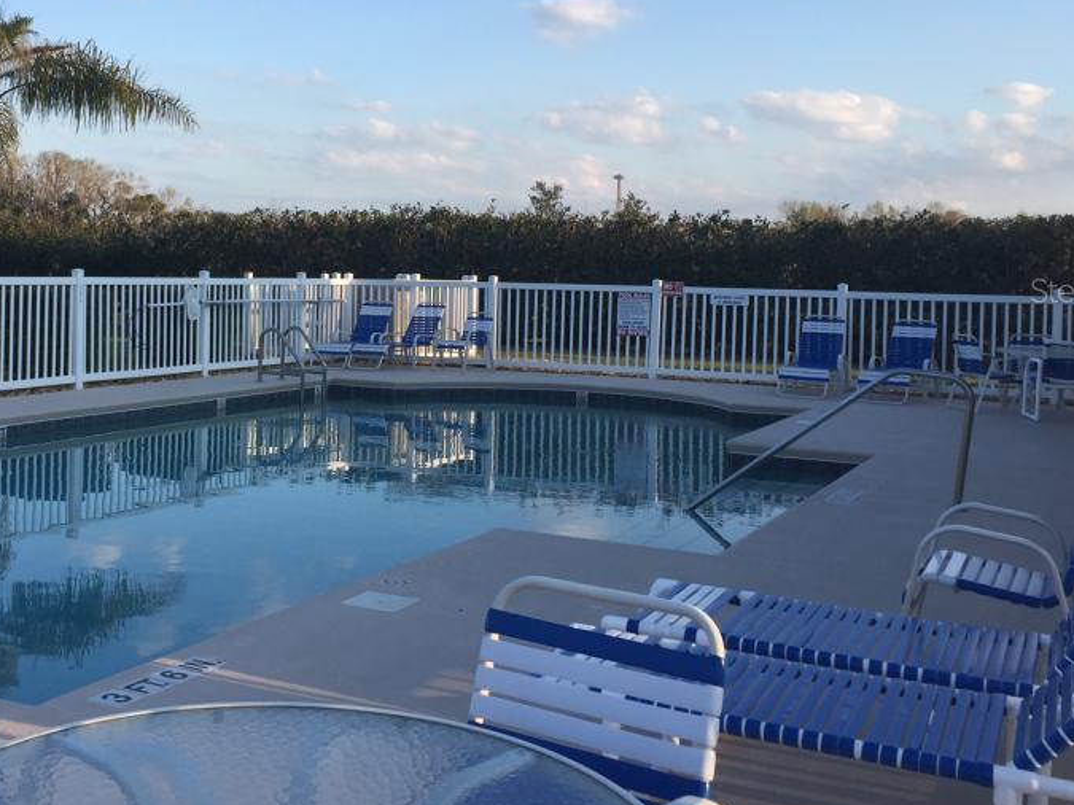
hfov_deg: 42.4
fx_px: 1365
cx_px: 366
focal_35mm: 44
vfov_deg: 32.7
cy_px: 290
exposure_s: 1/775
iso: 32
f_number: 2.2
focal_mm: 4.15
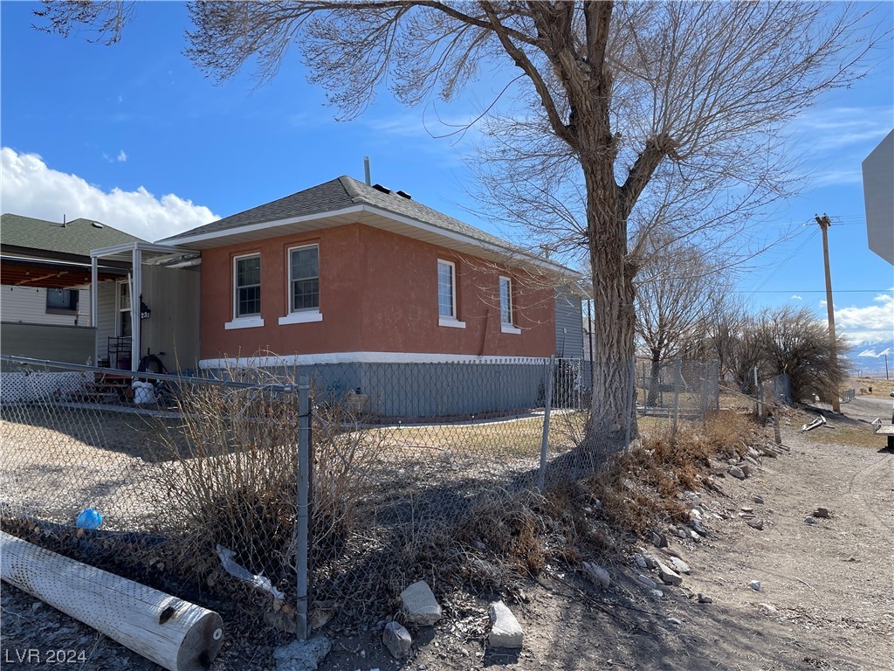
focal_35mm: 26
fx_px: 671
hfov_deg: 67.3
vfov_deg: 53.1
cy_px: 336
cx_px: 447
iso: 32
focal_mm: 4.2
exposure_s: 1/2817
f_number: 1.6
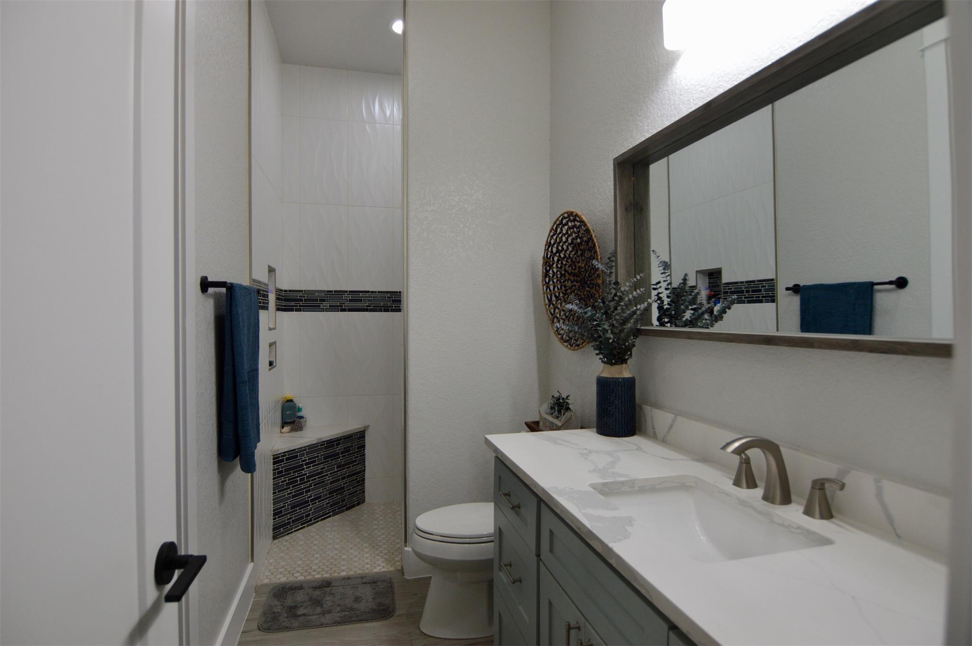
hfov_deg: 90.1
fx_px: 485
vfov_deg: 67.3
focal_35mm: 18
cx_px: 486
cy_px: 323
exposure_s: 1/100
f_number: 5
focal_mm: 12
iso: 400
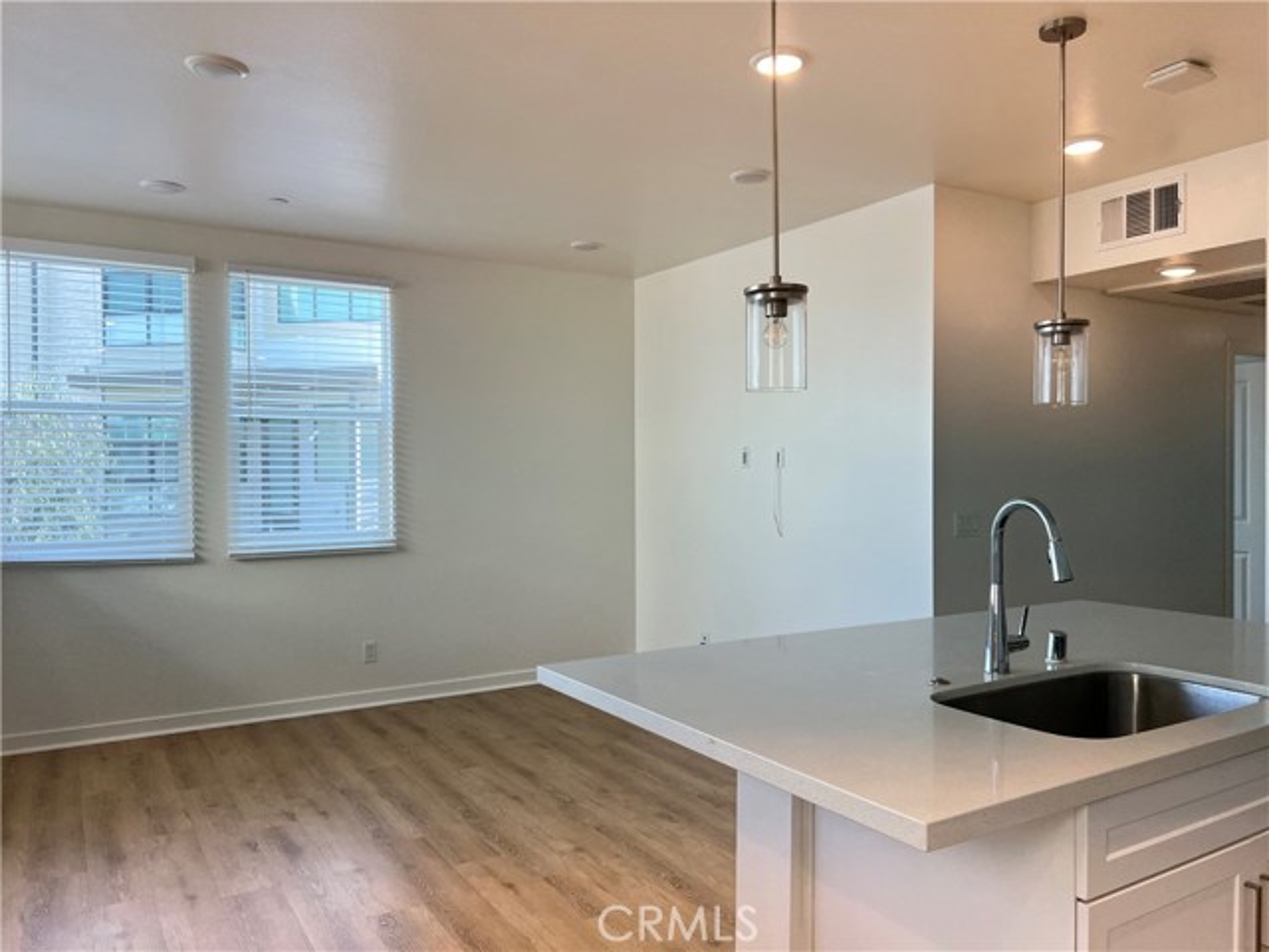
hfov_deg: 67.3
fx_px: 953
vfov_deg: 53.1
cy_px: 476
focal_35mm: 26
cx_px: 634
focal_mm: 5.7
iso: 40
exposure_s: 1/194
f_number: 1.5
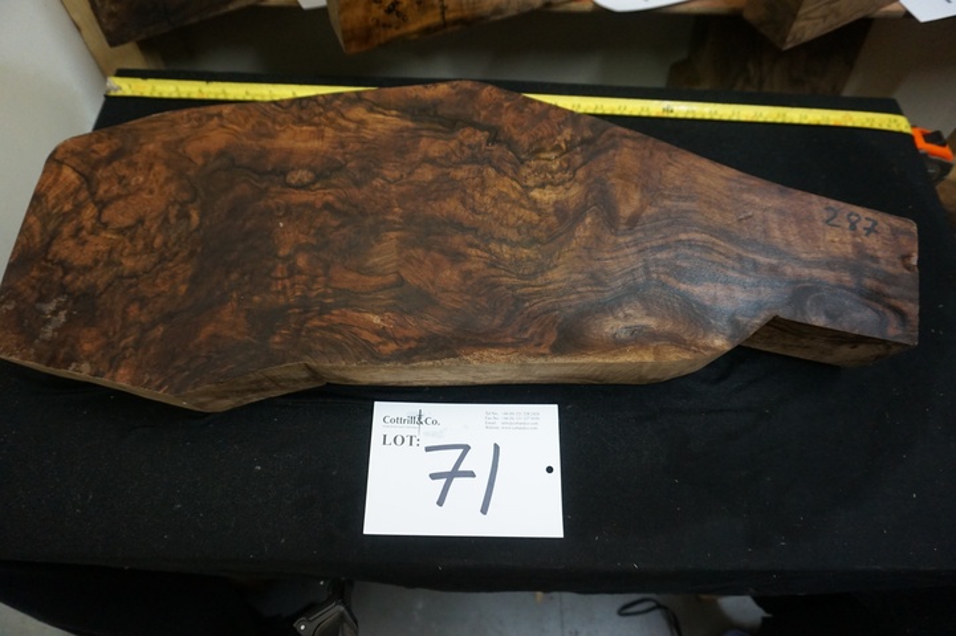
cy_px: 318
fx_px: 637
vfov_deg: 53.1
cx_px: 478
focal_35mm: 24
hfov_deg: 73.8
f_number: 3.5
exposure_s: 1/160
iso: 1600
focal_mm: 16
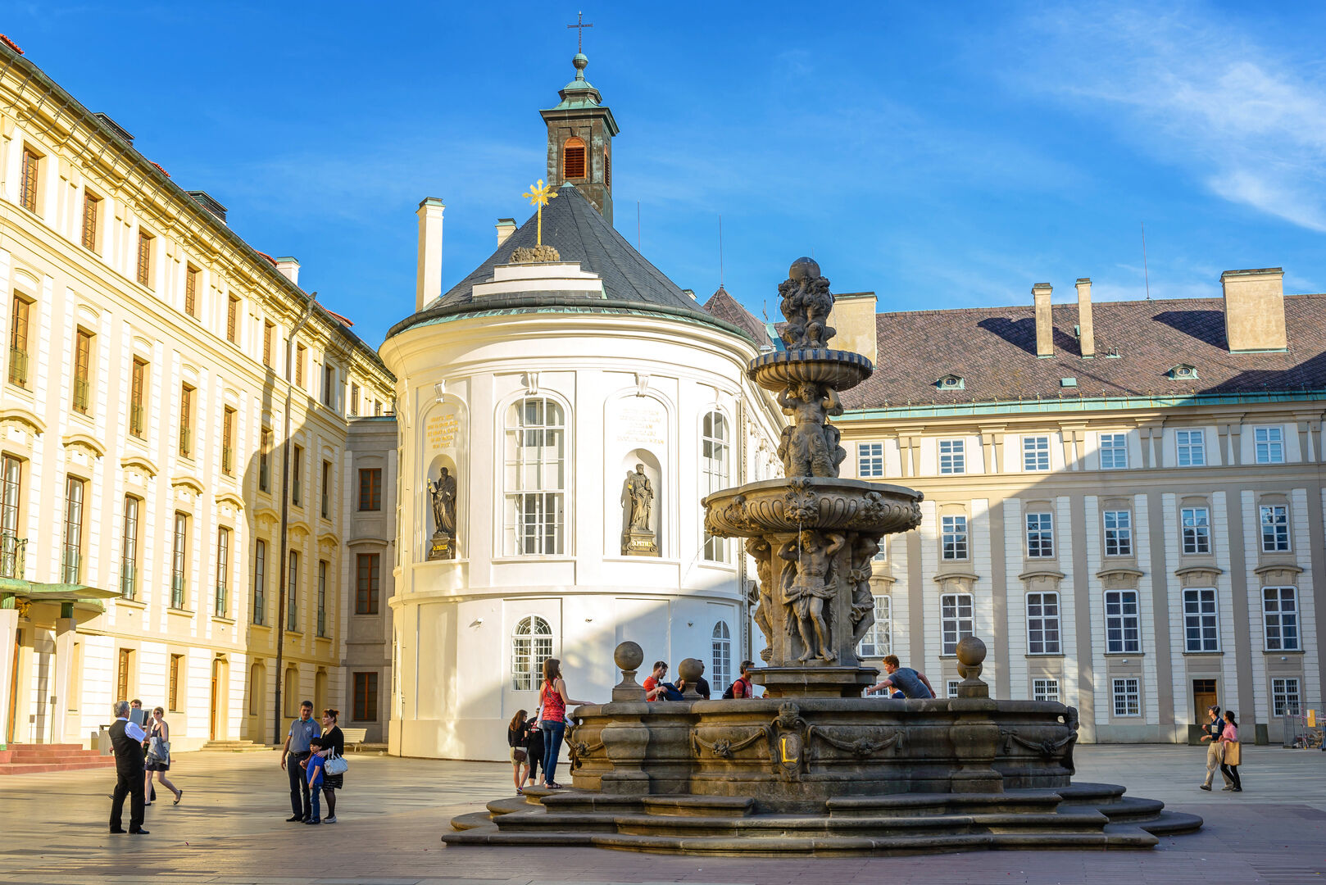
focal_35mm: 44
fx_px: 1621
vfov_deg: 30.5
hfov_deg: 44.5
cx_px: 663
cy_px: 442
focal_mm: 44
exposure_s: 1/100
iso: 100
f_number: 8
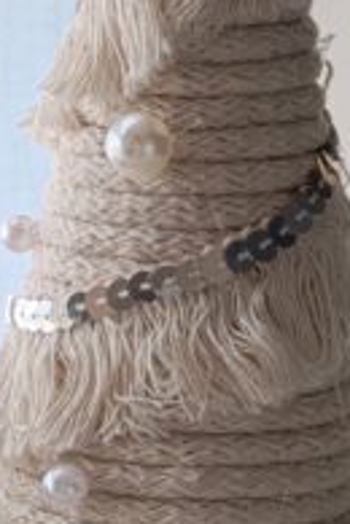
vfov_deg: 20.8
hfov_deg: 13.5
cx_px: -86
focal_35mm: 98
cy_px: 184
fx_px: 1429
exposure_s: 1/100
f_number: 1.6
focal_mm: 6.14
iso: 320
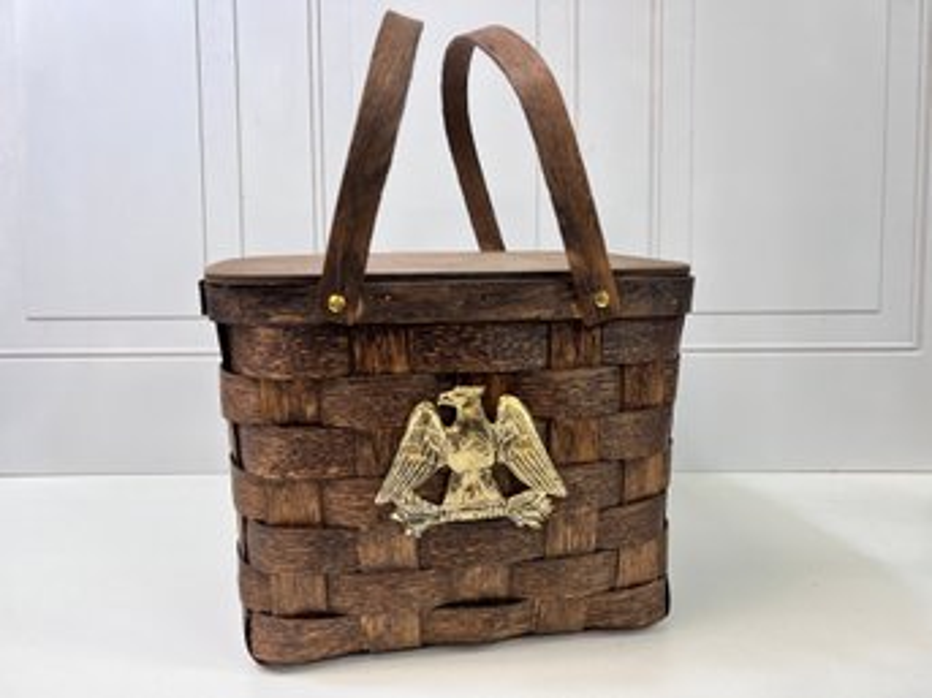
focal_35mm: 26
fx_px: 700
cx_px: 466
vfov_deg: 53.0
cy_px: 349
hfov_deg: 67.3
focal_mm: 5.7
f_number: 1.5
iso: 40
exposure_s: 1/61
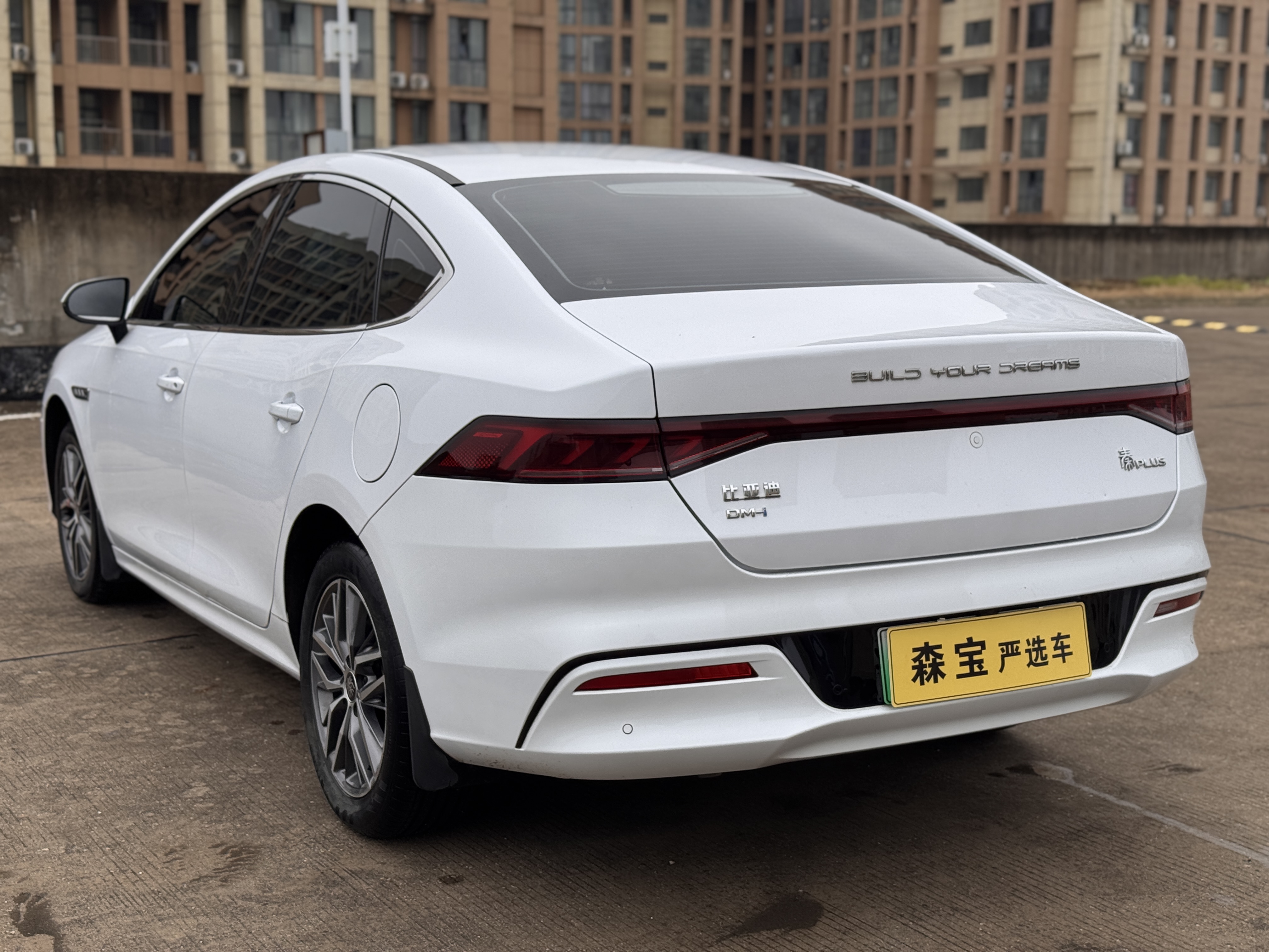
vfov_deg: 30.3
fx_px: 1760
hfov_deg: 39.7
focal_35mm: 48
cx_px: 634
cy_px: 476
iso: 64
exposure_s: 1/2179
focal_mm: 6.76
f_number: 1.78
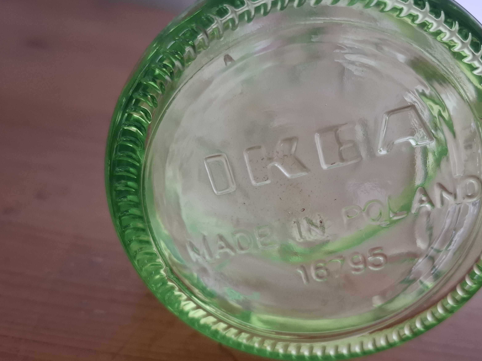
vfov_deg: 46.4
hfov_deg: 59.8
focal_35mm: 30
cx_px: 272
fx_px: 418
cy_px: 224
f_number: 1.8
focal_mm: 5.54
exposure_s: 1/50
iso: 250
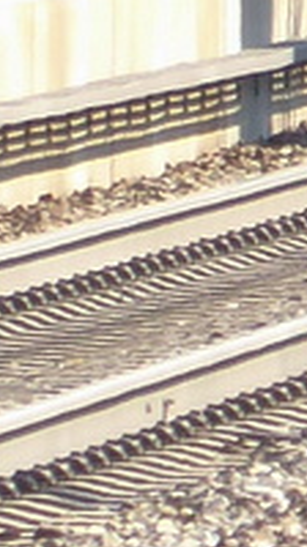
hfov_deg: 0.6
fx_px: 31656
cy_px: -655
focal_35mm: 2180
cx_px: 1420
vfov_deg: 1.0
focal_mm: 53.8
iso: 100
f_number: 5.8
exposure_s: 1/80
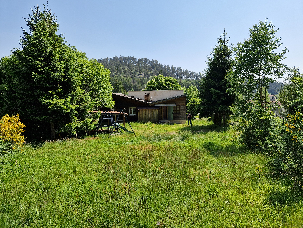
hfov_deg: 73.9
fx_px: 201
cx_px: 152
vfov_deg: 58.9
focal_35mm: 23
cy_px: 114
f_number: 1.8
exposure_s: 1/1572
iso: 50
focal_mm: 5.4
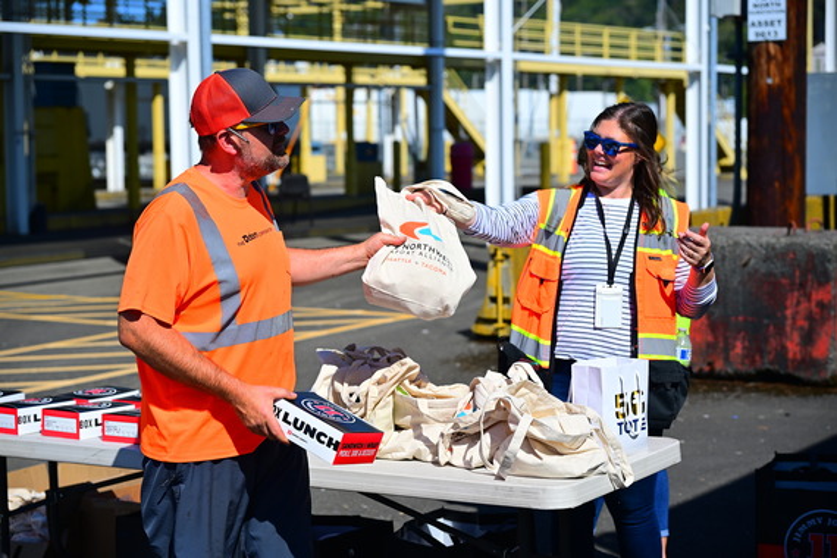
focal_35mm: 71
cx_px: 418
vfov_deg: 19.2
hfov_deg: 28.5
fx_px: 1651
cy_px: 279
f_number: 4
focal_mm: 71
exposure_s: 1/1250
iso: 100
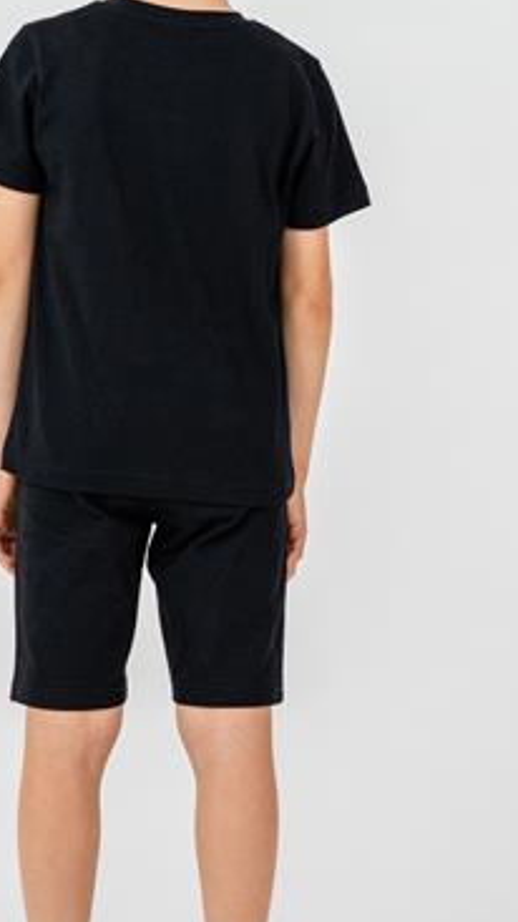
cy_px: 437
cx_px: 168
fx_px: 4402
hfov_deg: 6.7
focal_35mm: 180
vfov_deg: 12.0
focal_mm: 70
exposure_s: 1/160
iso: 125
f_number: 7.1
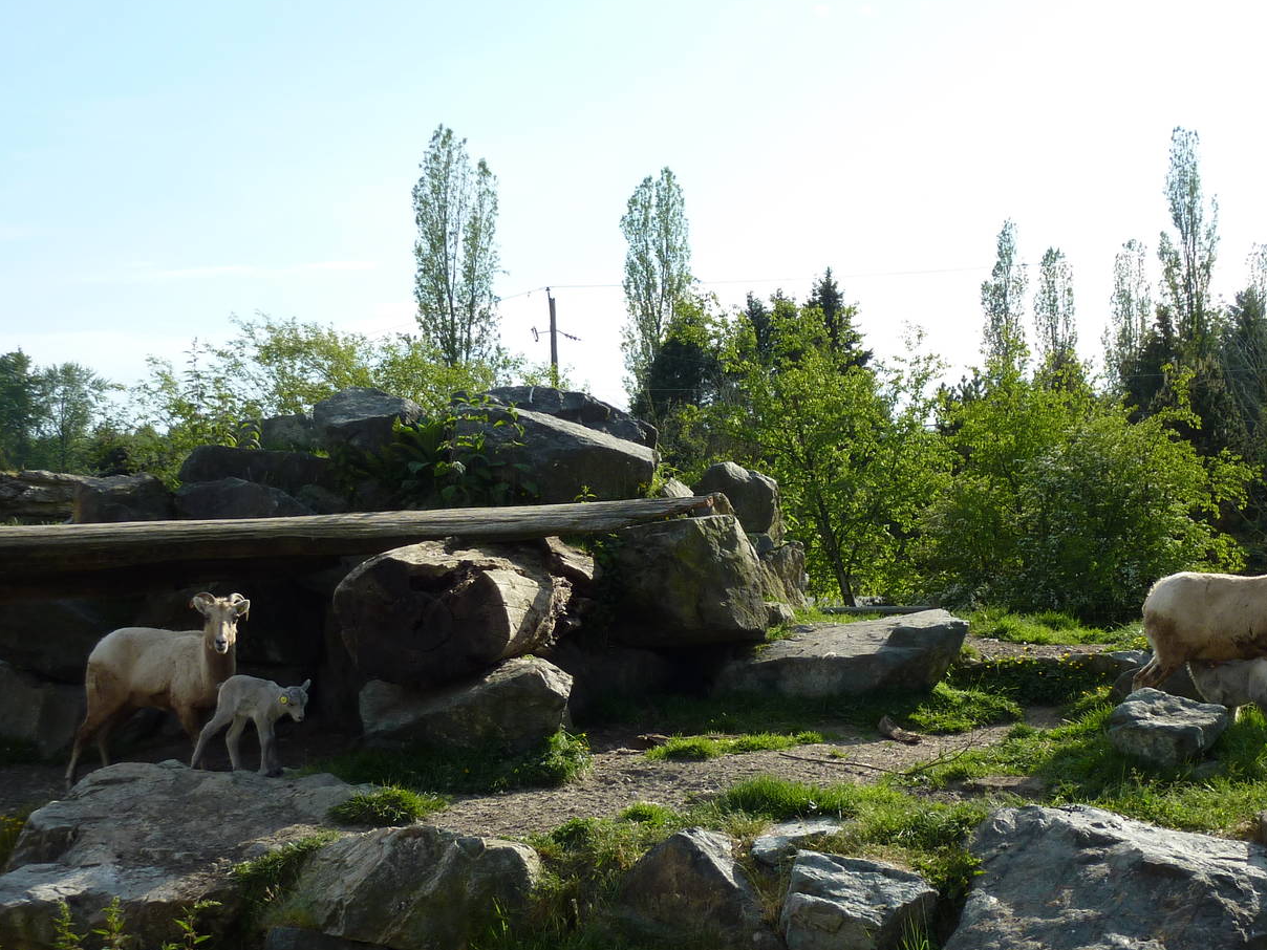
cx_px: 770
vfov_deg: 27.5
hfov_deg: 36.0
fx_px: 1940
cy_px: 521
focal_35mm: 53
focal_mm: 6.5
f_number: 3.6
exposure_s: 1/640
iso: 80
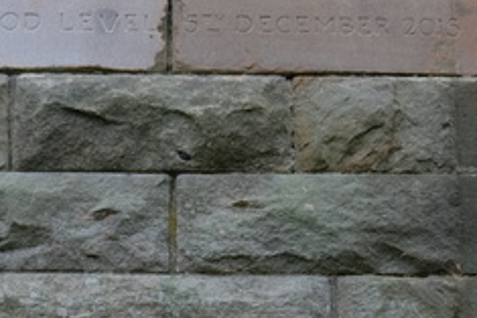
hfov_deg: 11.3
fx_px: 2413
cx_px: 209
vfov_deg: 7.5
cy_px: 344
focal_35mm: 182
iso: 200
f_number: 3.6
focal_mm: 35.8
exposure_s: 1/85
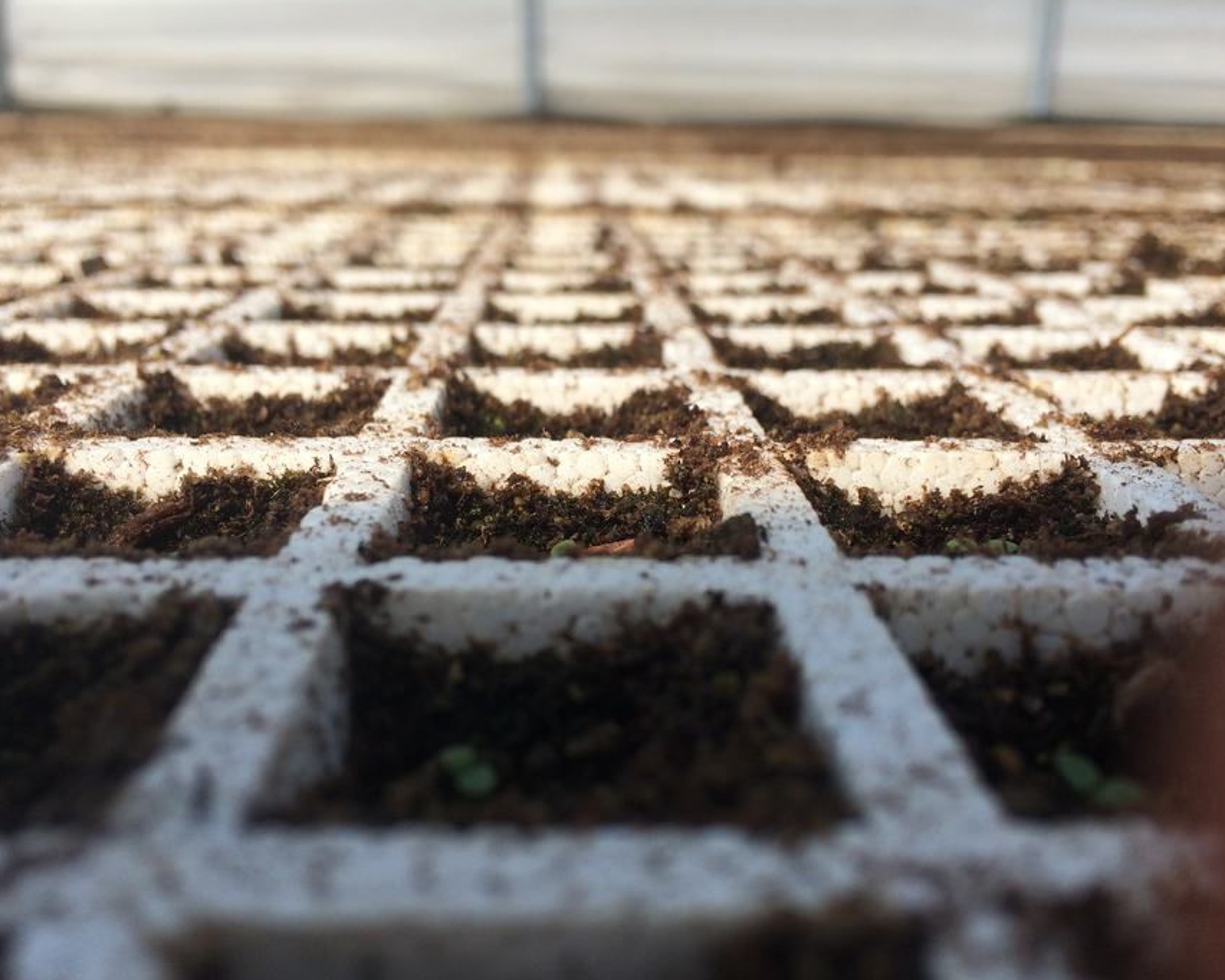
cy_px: 497
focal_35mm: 31
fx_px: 1124
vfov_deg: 47.1
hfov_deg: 57.2
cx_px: 615
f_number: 2.2
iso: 32
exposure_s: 1/2053
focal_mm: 4.15
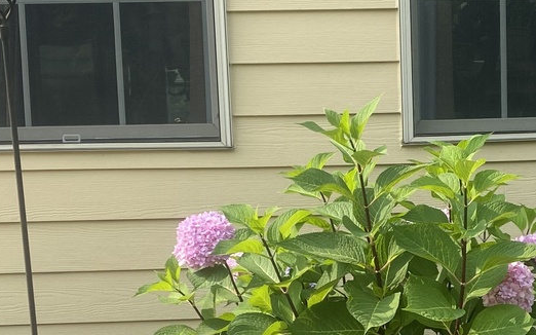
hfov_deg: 26.9
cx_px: 387
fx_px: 1110
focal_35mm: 76
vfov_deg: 17.0
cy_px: 290
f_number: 1.8
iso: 32
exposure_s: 1/942
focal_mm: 4.25
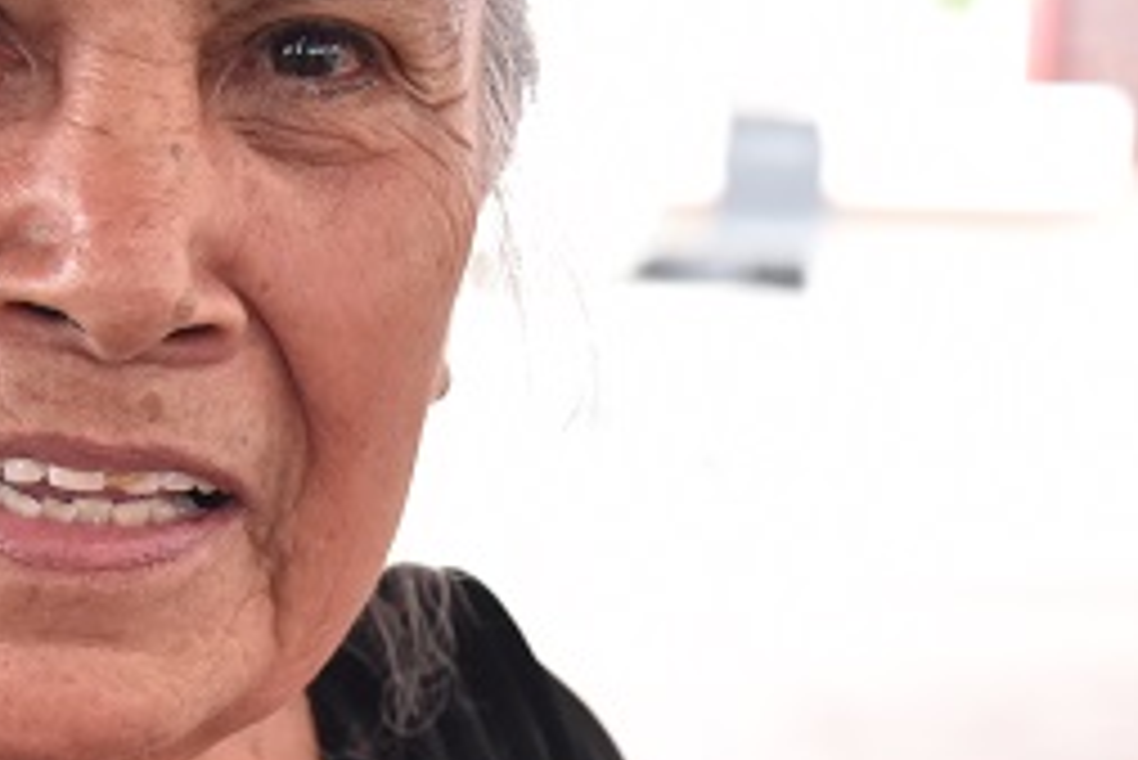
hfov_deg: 16.8
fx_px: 3827
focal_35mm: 121
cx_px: 315
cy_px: 522
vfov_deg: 11.3
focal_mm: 34
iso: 3600
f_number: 4
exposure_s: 1/250
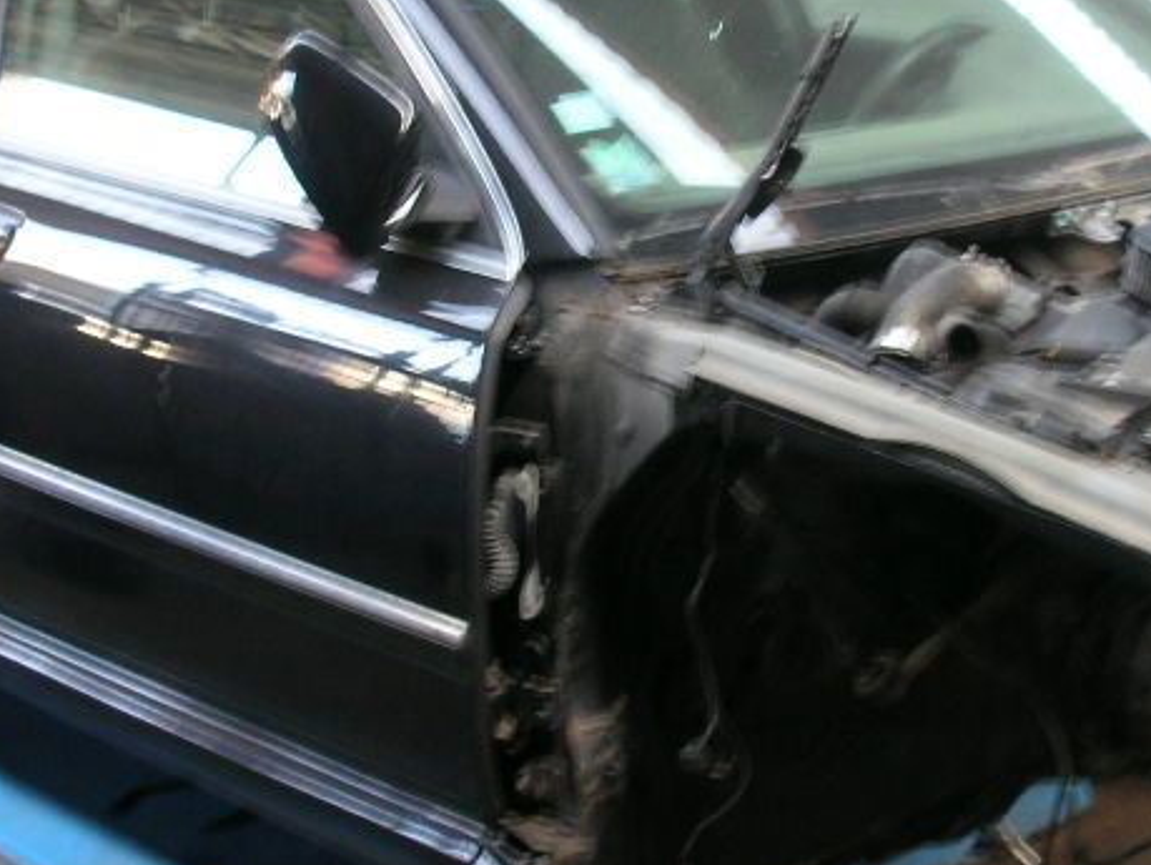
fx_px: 2596
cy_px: 374
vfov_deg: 18.9
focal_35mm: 78
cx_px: 700
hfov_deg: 25.0
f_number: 3
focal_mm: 5.8
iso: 50
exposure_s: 1/4.5
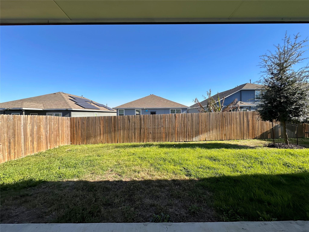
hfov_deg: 102.1
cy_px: 116
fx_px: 125
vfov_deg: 85.7
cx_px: 154
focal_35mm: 14
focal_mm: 2.22
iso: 40
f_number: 2.2
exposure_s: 1/1435
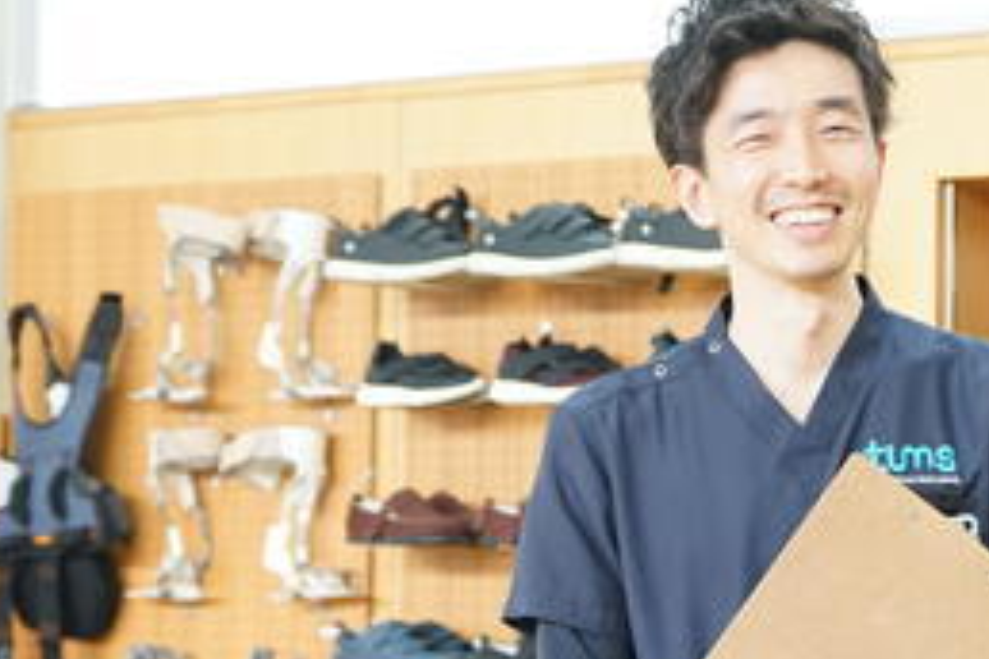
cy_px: 536
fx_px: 3571
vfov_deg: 10.5
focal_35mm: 130
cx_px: 816
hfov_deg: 15.6
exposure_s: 1/60
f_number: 5
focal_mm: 56
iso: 2500
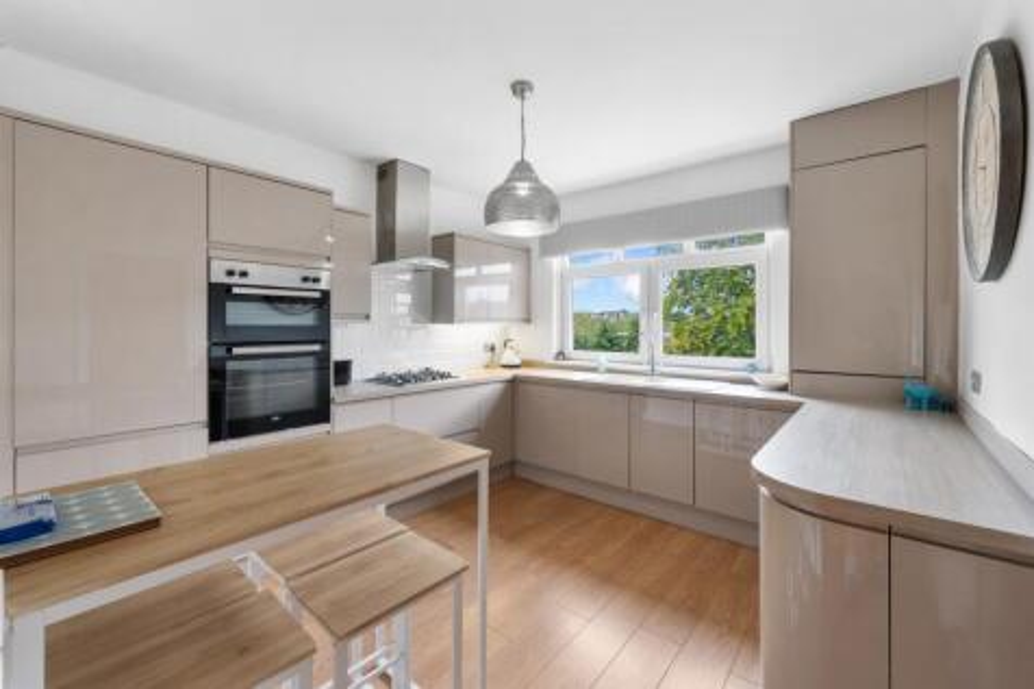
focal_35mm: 14
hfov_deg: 104.3
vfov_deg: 81.2
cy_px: 344
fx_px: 402
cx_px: 517
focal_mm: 14
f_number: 8
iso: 640
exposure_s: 1/8
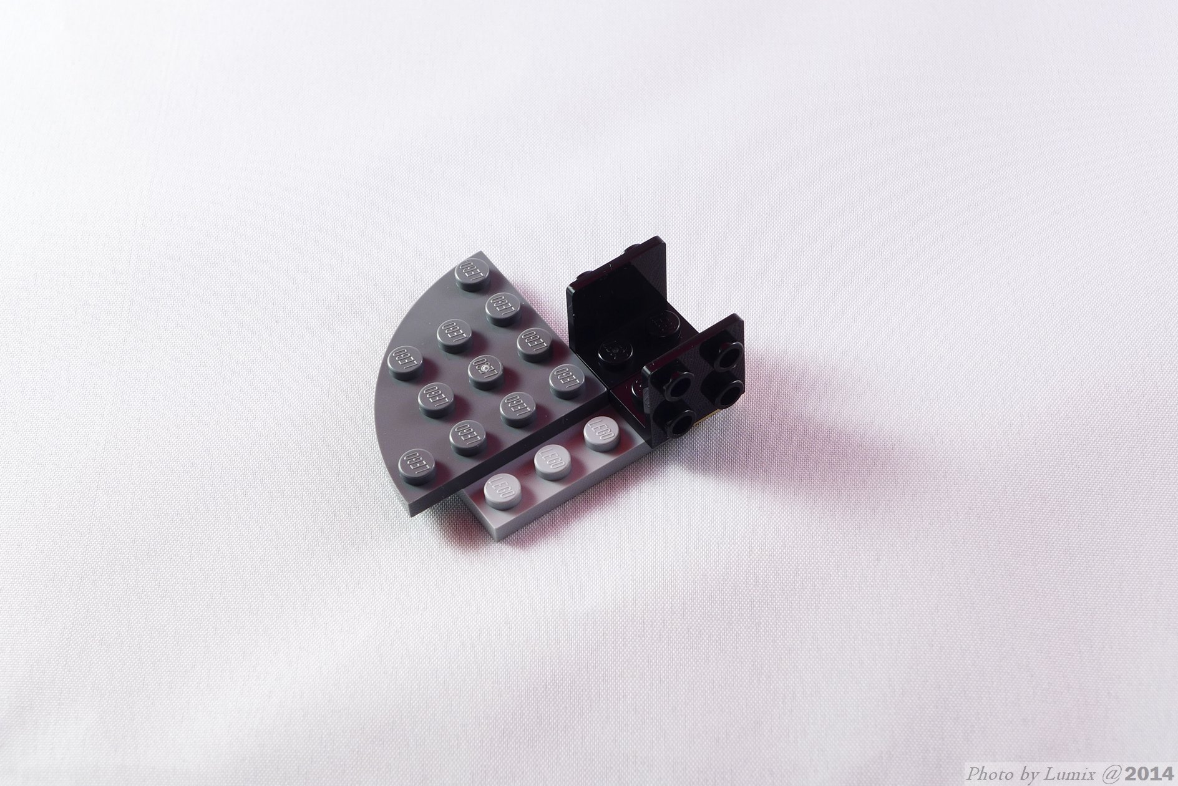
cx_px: 589
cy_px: 393
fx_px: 2291
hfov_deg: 28.8
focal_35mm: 70
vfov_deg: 19.5
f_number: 4.5
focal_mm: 13.7
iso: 80
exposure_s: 1/2.5
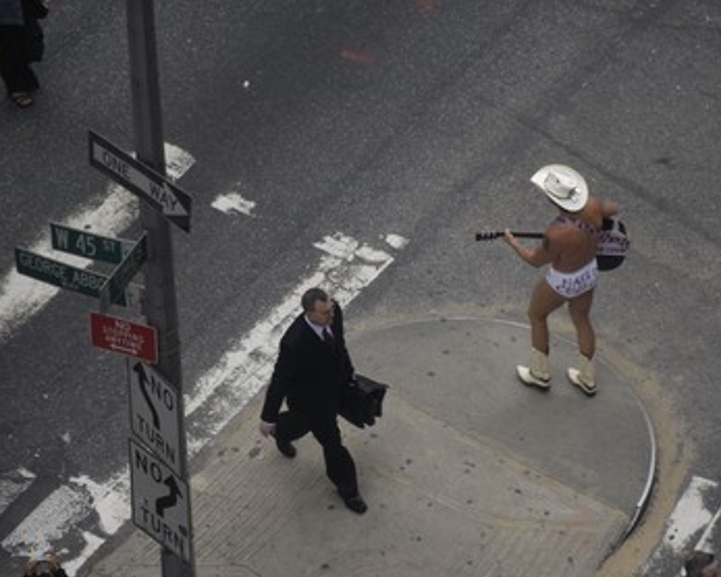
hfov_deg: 5.7
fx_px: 7281
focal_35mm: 341
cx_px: 385
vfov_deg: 4.5
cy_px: 288
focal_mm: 200
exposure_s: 1/250
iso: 200
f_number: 3.3
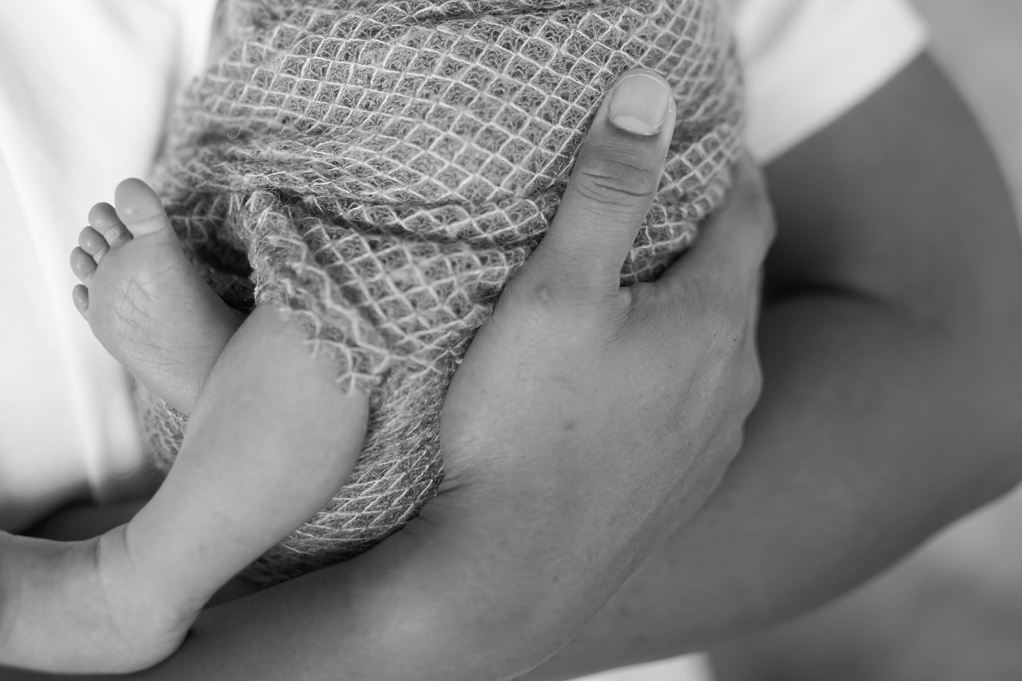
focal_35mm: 53
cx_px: 511
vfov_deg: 24.4
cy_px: 0
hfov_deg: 37.5
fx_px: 1505
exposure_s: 1/100
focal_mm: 35
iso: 100
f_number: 1.4
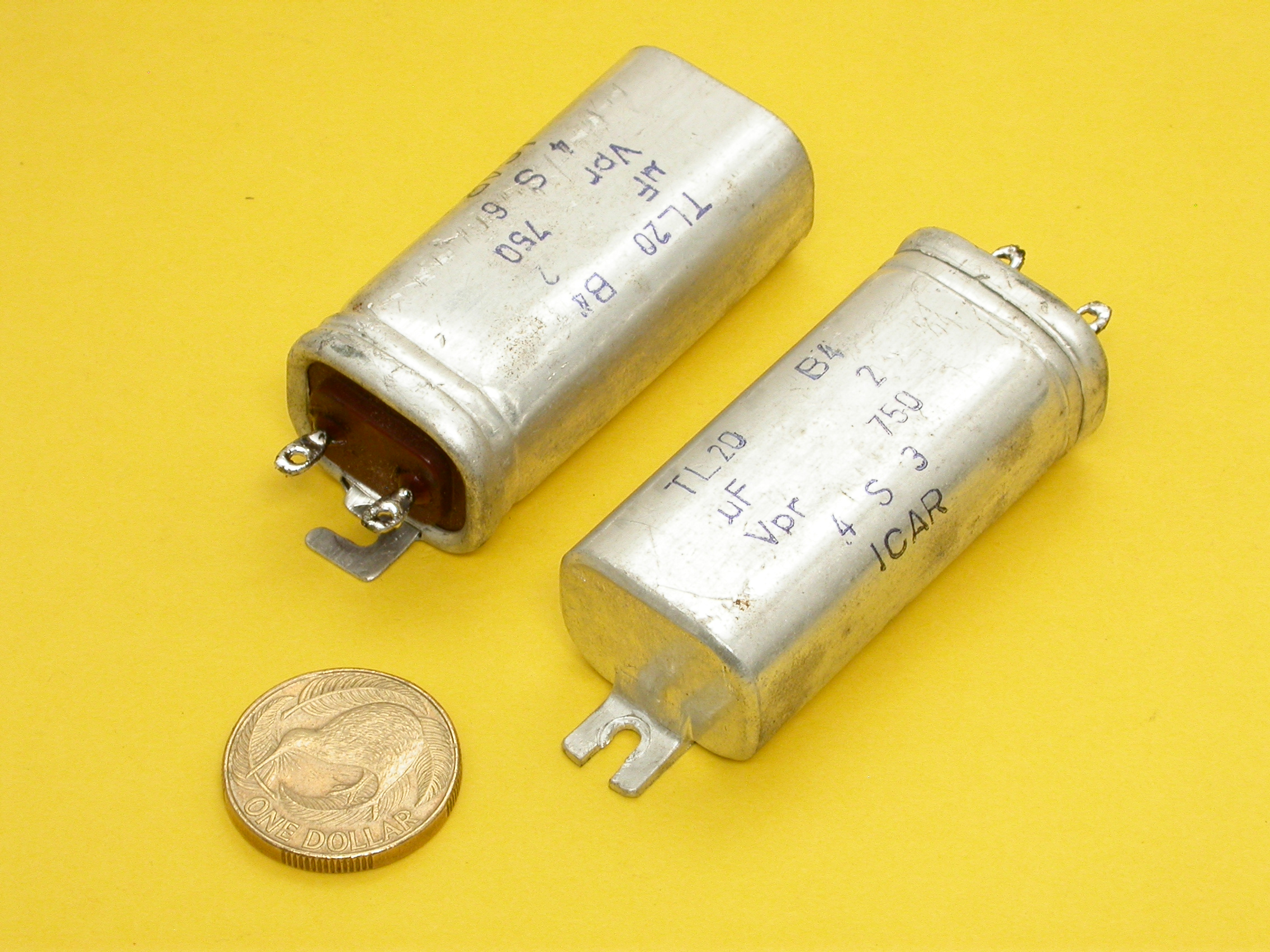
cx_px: 635
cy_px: 476
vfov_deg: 9.6
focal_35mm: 154
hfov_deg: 12.8
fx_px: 5650
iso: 100
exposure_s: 1/3.9
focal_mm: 32
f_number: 10.3
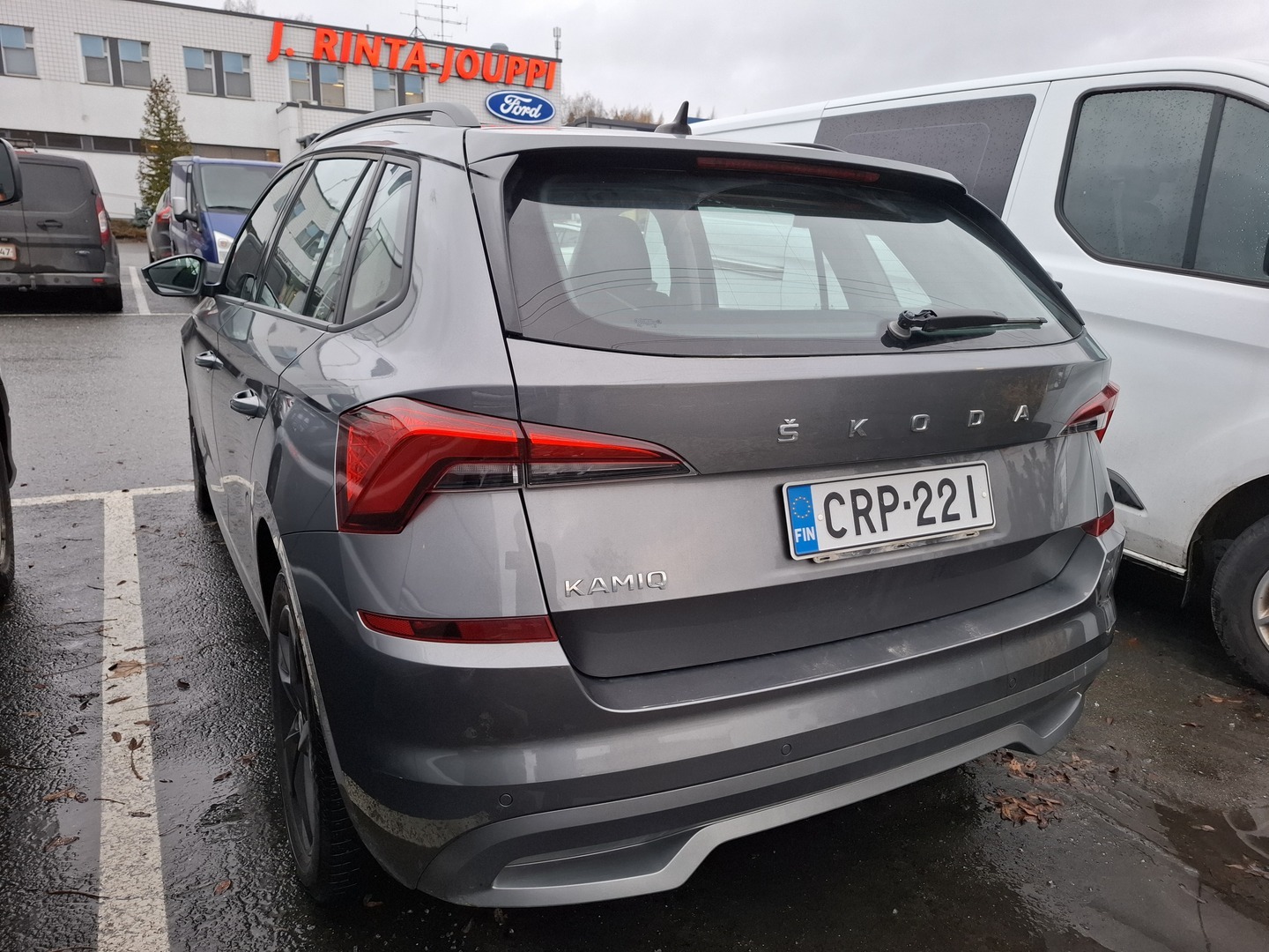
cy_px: 476
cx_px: 634
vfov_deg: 58.9
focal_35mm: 23
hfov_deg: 73.9
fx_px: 843
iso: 100
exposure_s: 1/120
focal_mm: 5.54
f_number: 1.8
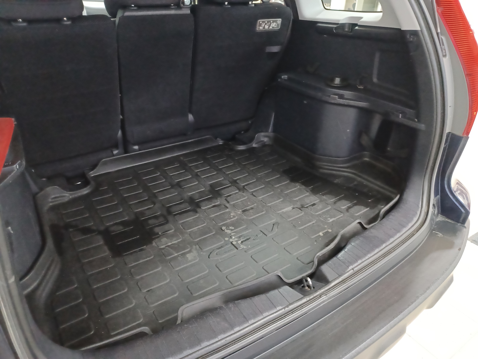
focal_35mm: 25
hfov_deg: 69.4
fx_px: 345
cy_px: 180
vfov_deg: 54.9
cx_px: 239
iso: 1000
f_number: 1.8
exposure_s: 1/20
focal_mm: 4.6
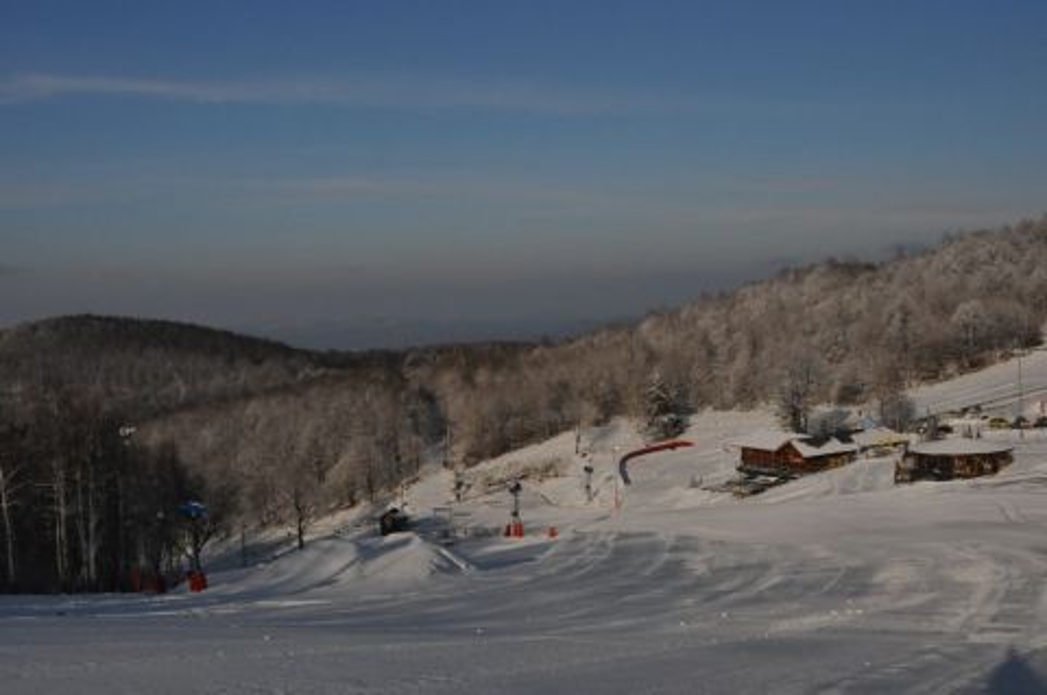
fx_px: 1220
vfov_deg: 31.8
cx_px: 524
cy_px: 348
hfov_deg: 46.4
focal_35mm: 42
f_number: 9
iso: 1000
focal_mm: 28
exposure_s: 1/6400
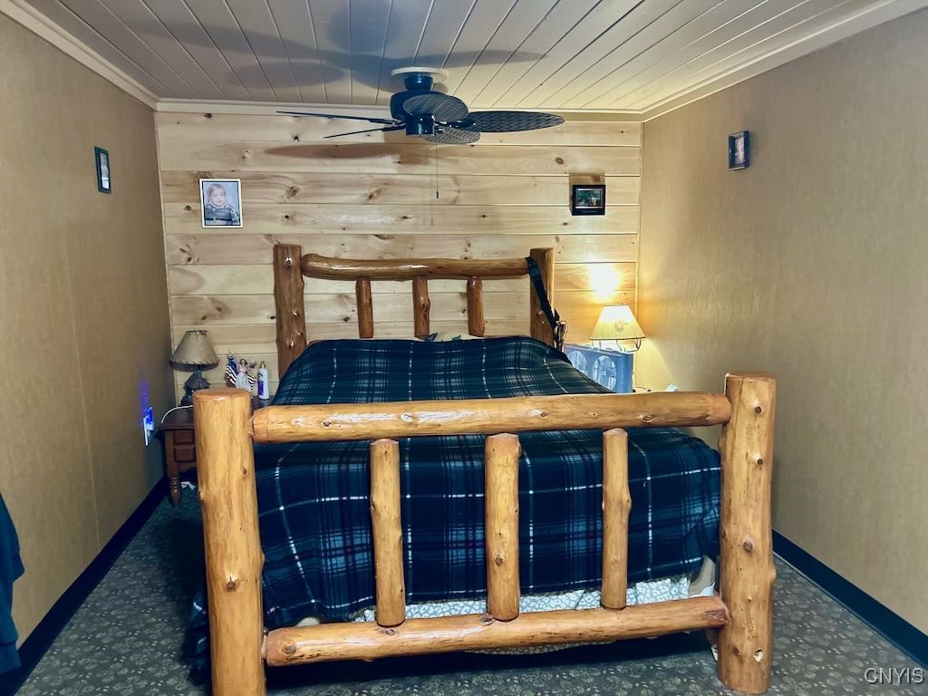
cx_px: 464
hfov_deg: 67.3
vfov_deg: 53.1
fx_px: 697
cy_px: 348
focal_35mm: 26
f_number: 1.5
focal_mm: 5.7
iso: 500
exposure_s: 1/40
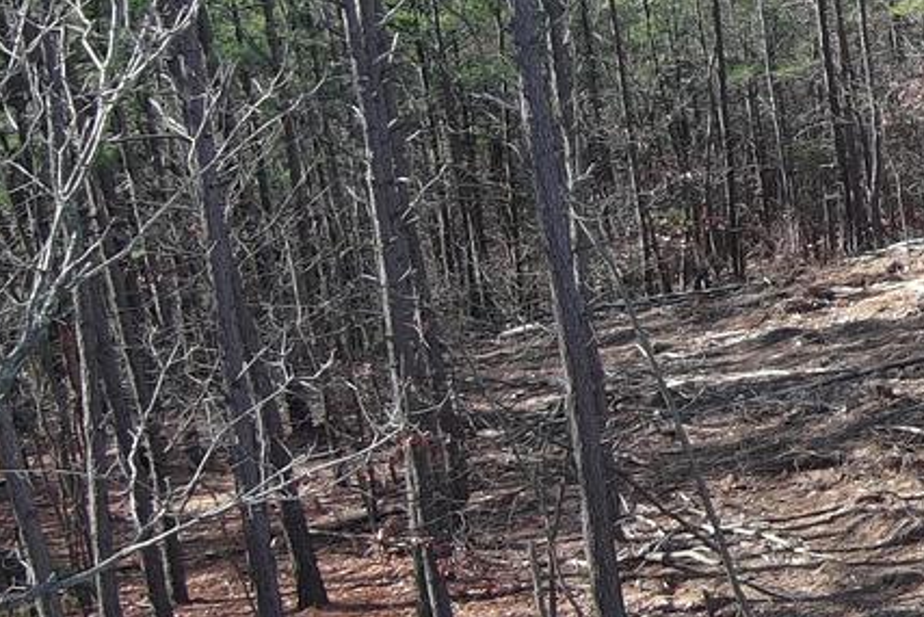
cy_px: 88
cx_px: 1781
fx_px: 3569
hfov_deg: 13.0
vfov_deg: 9.8
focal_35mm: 139
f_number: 2.8
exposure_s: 1/298
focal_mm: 10.57
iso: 100
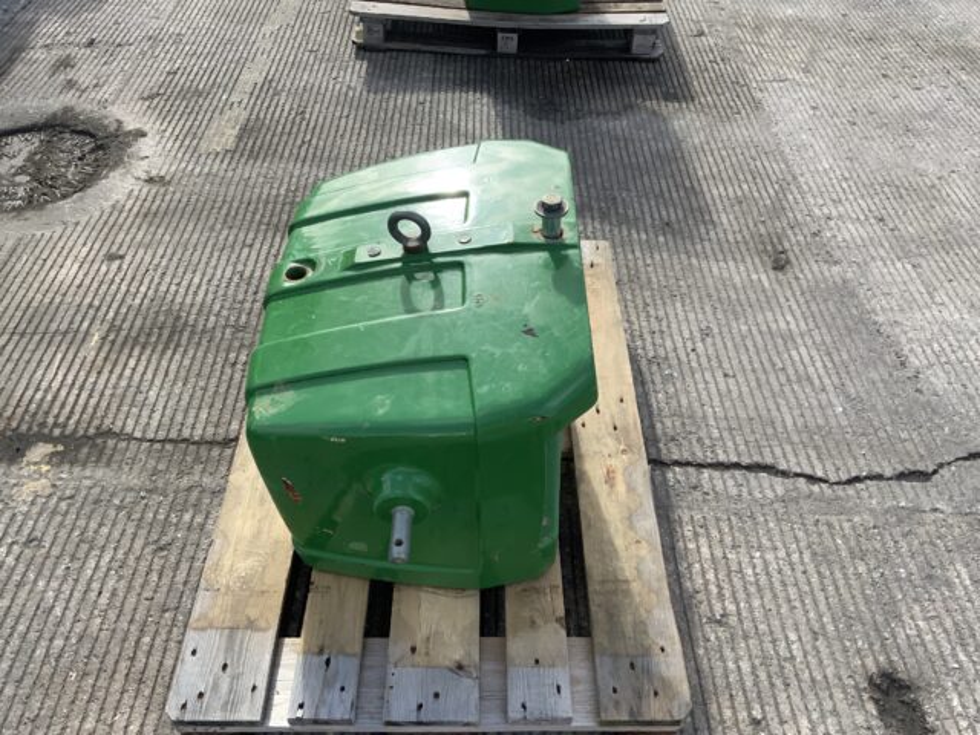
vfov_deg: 48.2
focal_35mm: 29
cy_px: 368
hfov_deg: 61.7
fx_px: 821
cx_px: 490
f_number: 1.8
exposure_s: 1/739
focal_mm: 3
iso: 16
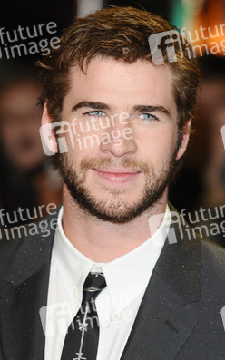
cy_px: 180
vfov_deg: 8.2
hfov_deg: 5.2
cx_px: 113
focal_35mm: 255
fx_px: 2498
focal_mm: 165
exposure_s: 1/200
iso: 640
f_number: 4.5
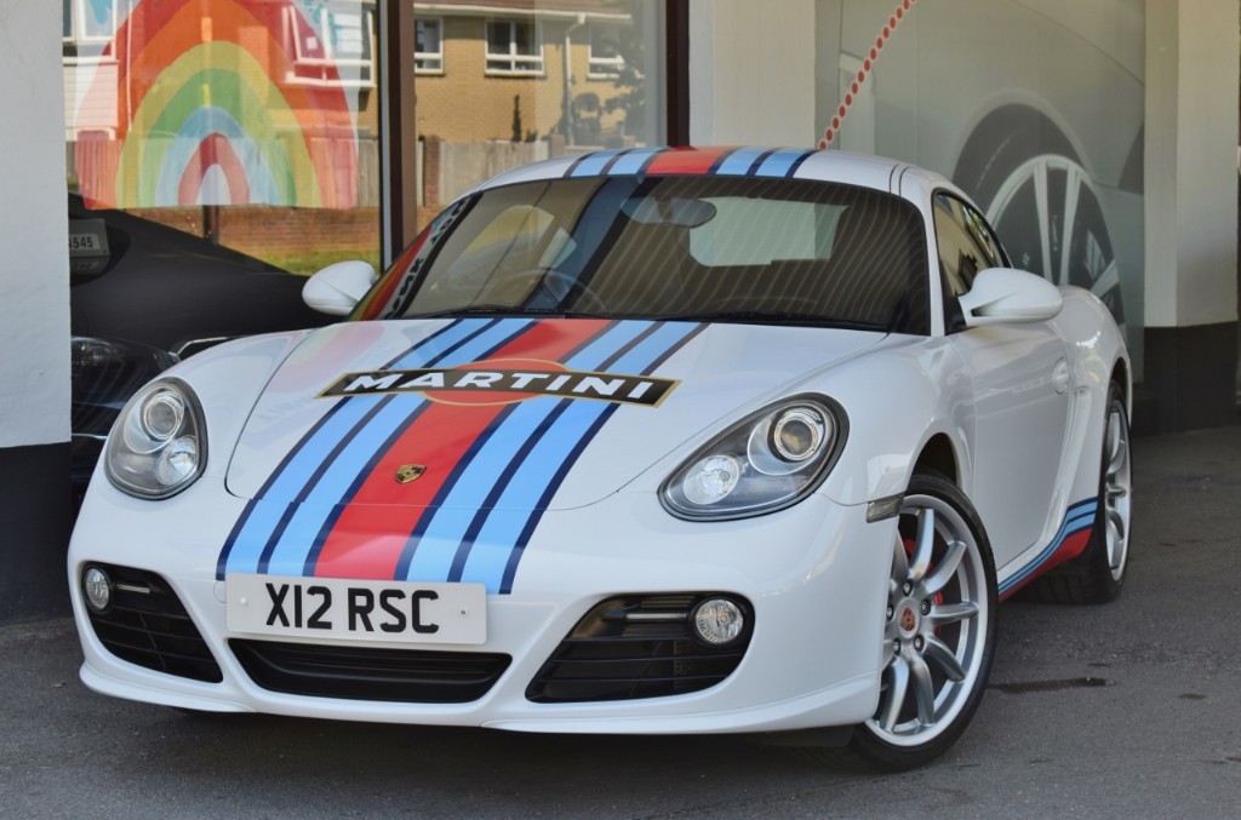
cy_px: 410
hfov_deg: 24.7
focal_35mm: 82
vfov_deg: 16.5
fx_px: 2836
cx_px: 620
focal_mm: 55
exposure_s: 1/200
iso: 400
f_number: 7.1
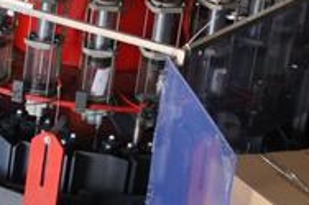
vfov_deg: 4.9
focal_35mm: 277
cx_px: -605
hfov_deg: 6.8
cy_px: 166
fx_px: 2375
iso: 400
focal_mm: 30
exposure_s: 1/20
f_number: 4.5
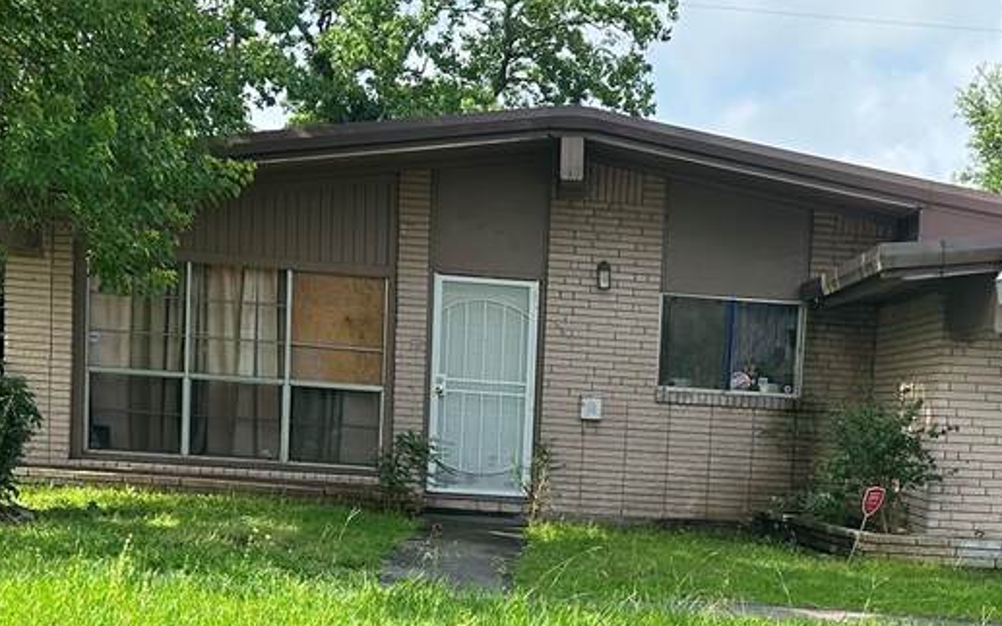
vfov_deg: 20.2
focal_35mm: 63
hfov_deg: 32.0
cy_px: 572
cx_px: 721
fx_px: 1720
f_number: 1.78
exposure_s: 1/1433
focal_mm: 6.86
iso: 80
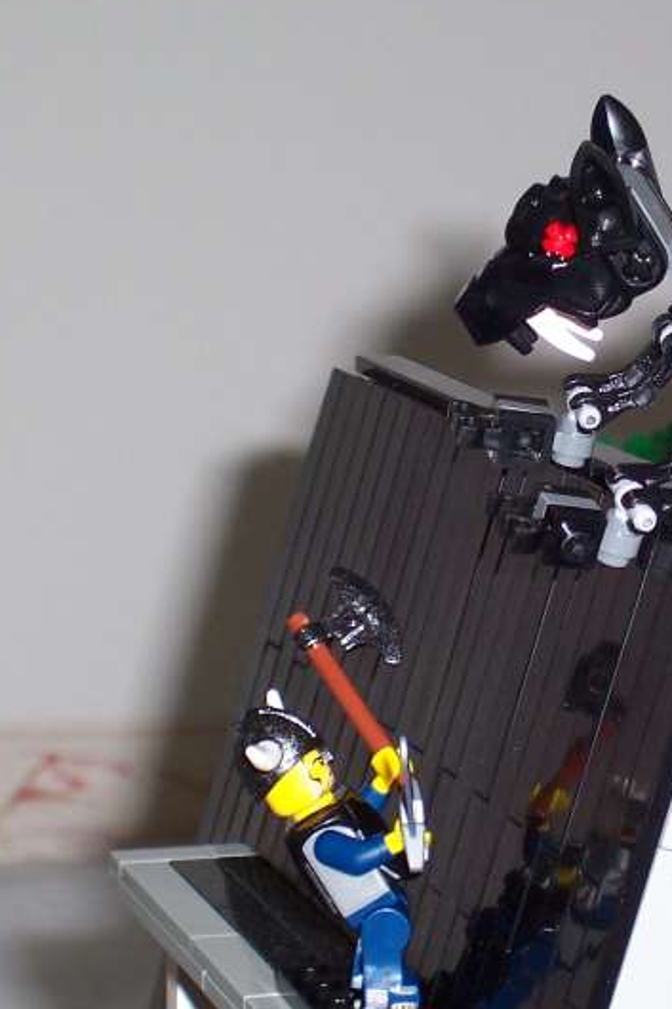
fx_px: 3978
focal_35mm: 142
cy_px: 556
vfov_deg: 14.5
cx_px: 542
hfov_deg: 9.6
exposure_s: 1/90
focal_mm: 13.5
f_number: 4.1
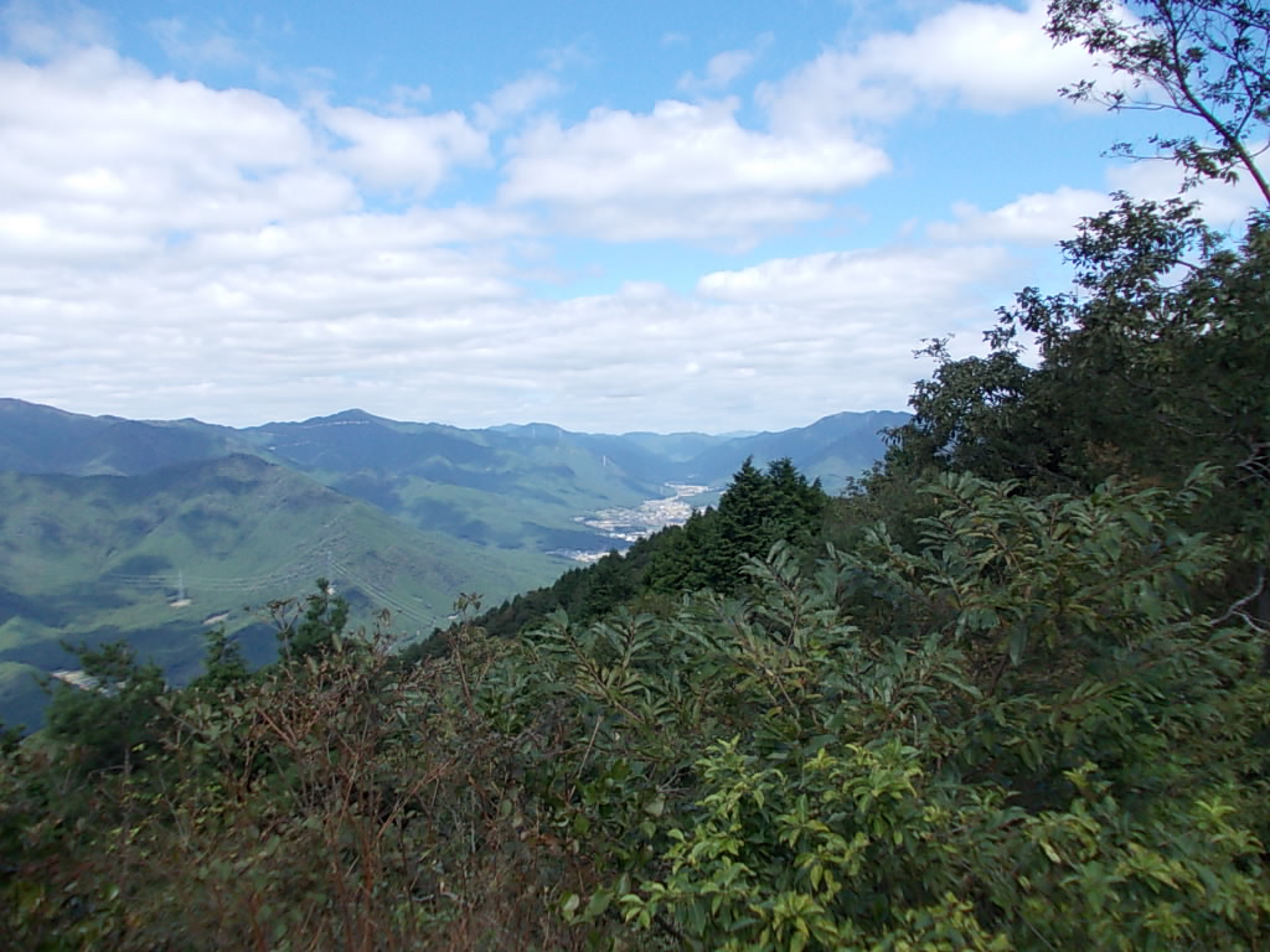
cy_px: 476
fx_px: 1027
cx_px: 635
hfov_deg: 63.4
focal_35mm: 28
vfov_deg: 49.7
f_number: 5.4
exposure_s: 1/250
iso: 80
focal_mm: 4
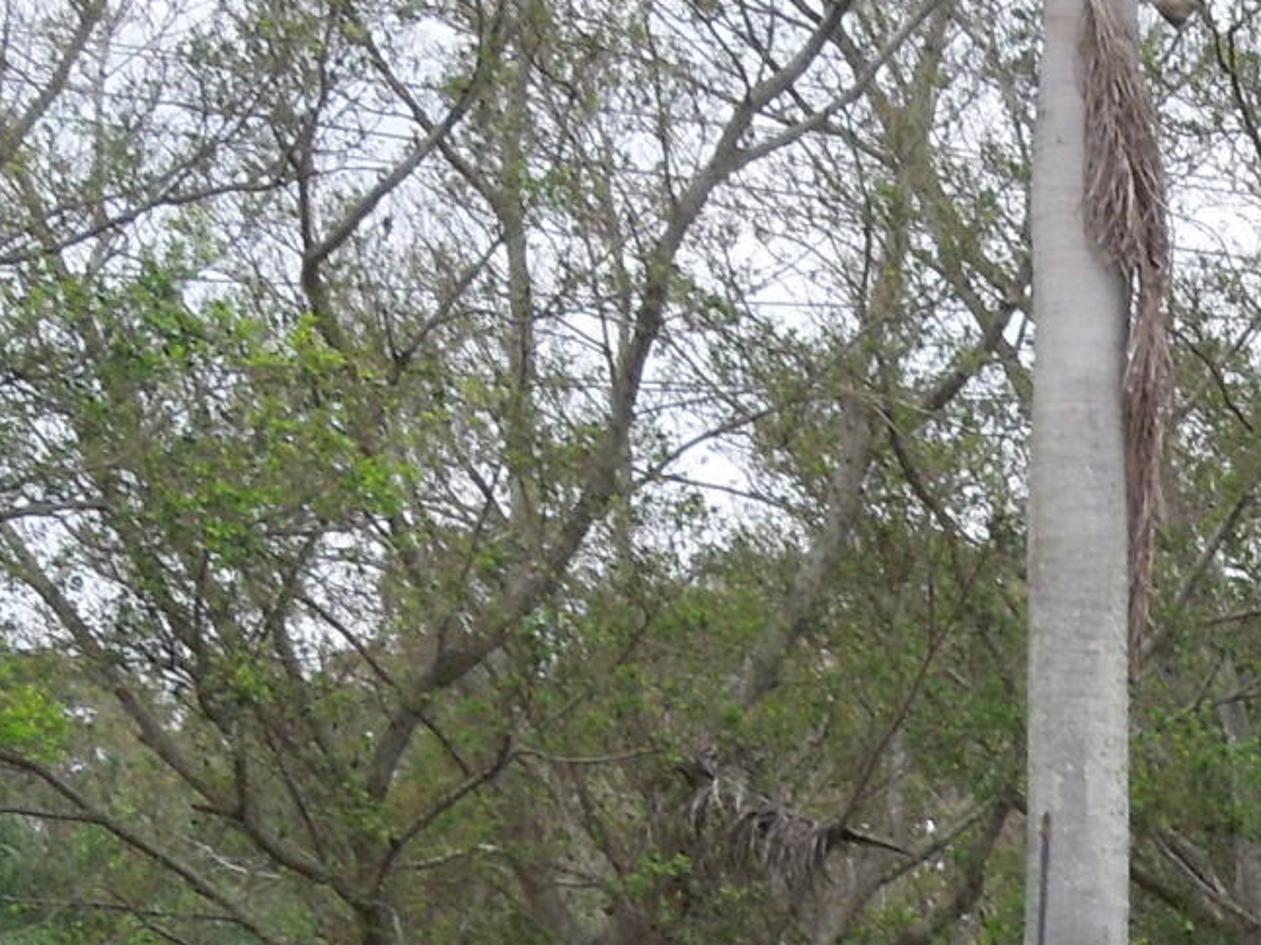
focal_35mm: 320
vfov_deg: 4.6
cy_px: 1602
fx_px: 11655
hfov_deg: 6.1
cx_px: 1711
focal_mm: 12.5
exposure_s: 1/250
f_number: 4.4
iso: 100
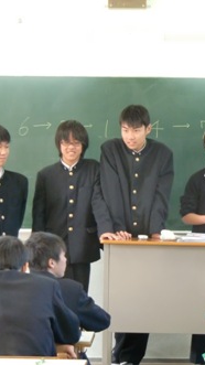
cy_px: 183
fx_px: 1083
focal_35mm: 112
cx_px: 158
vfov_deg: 19.1
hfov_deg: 10.8
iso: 400
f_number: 4.6
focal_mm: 13.6
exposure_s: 1/20
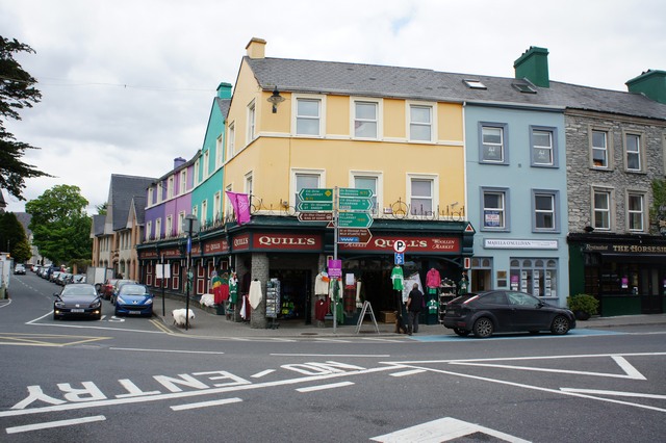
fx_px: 499
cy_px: 222
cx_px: 333
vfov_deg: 47.9
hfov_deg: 67.4
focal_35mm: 27
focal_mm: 18
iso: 200
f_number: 11
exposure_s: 1/125
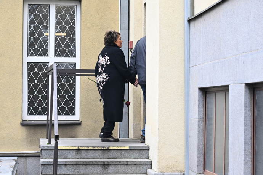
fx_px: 767
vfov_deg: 13.0
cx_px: 132
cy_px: 88
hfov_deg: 19.5
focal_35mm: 105
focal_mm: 70
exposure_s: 1/640
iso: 1600
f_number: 4.5
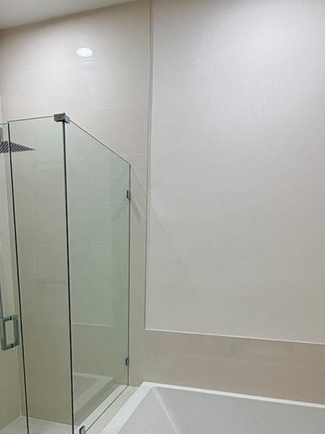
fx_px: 351
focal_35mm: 28
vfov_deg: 59.5
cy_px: 333
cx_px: 135
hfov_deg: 49.5
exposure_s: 1/120
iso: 160
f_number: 2.2
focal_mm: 2.22
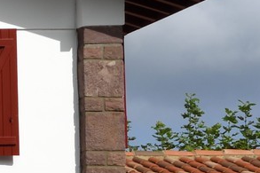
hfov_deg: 6.2
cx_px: -414
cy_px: 169
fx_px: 2288
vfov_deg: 4.3
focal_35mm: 317
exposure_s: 1/250
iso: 200
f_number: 20
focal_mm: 58
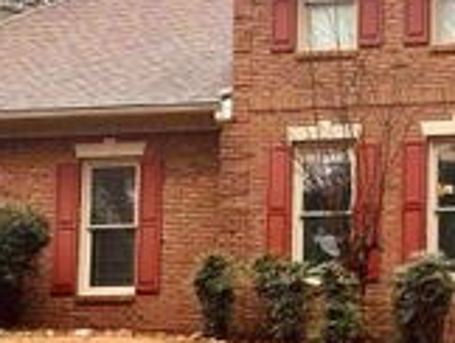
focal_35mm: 148
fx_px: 1948
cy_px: 221
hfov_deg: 13.0
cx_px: 553
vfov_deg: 10.0
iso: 64
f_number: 1.78
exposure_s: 1/121
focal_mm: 6.86
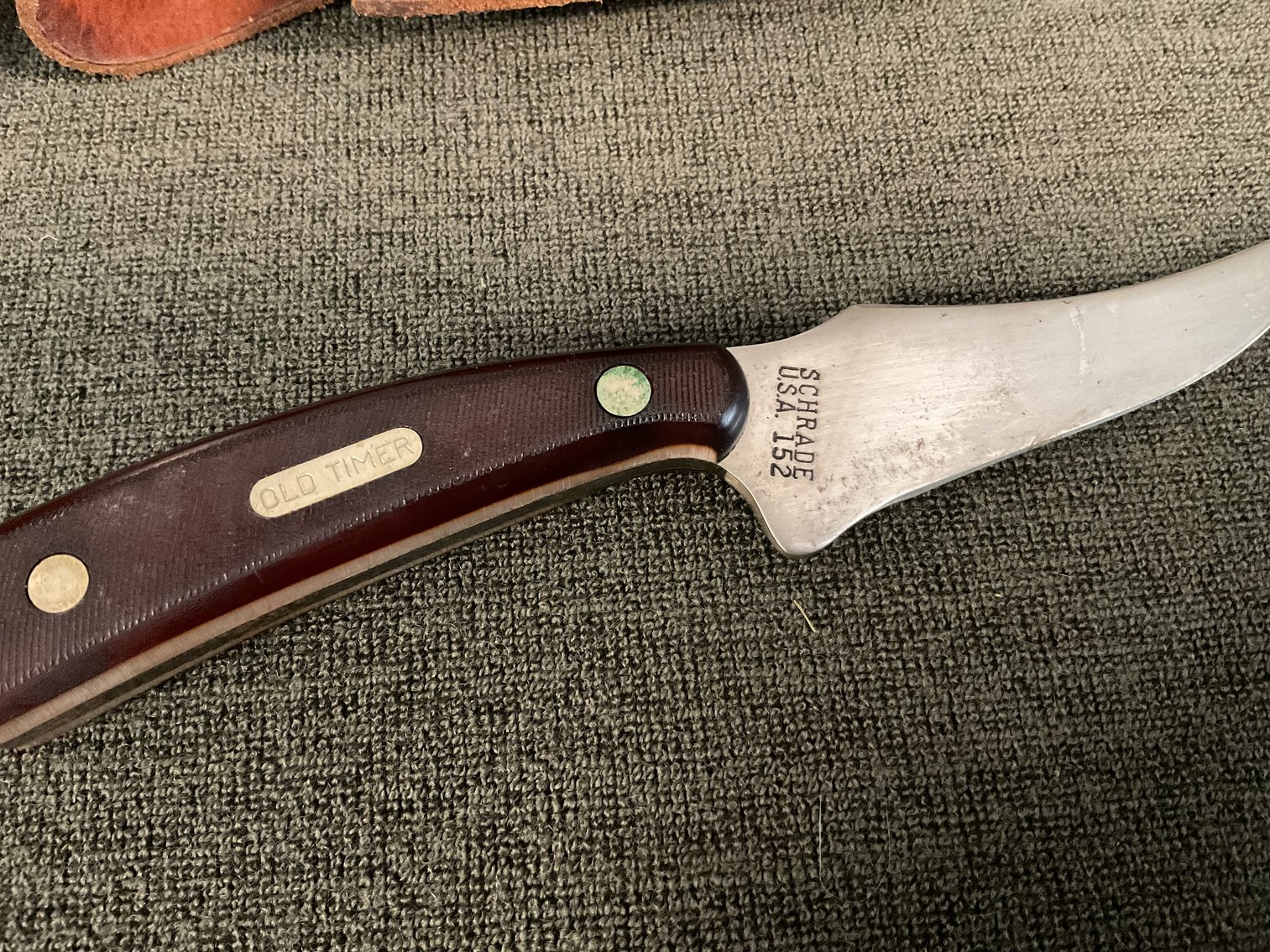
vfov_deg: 48.2
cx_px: 635
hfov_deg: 61.7
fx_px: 1064
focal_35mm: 29
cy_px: 476
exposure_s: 1/30
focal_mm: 3
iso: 500
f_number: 1.8
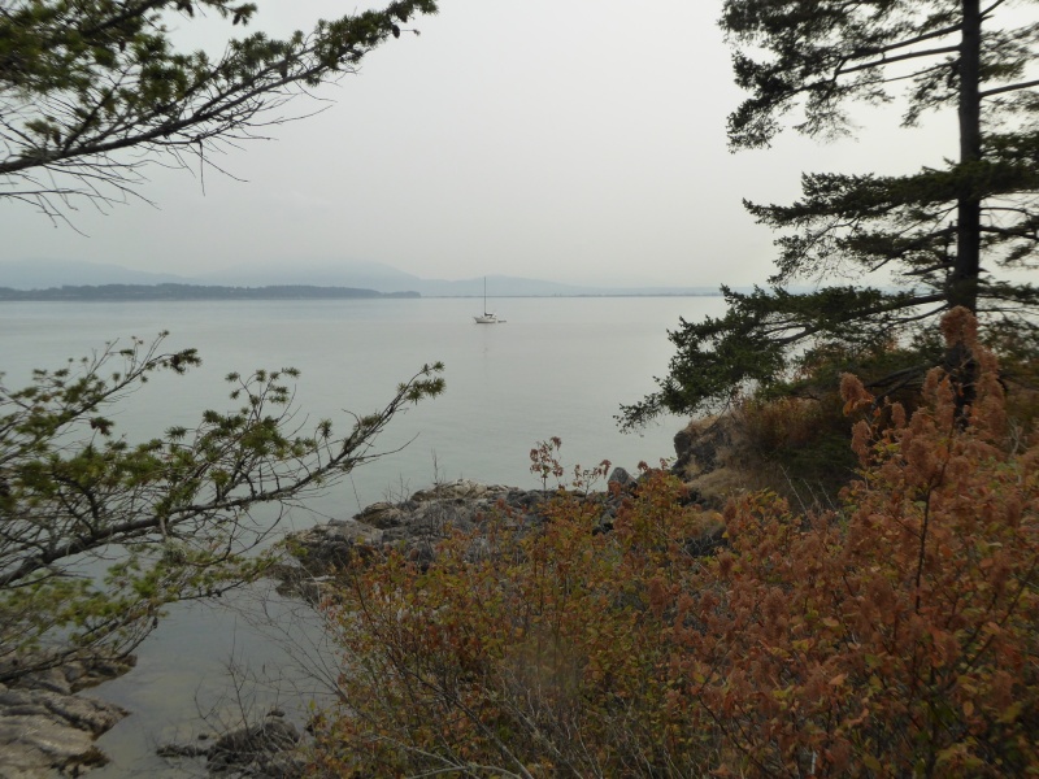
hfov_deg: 61.7
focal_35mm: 29
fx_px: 870
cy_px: 390
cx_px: 520
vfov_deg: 48.2
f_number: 3.5
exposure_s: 1/1000
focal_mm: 5
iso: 160
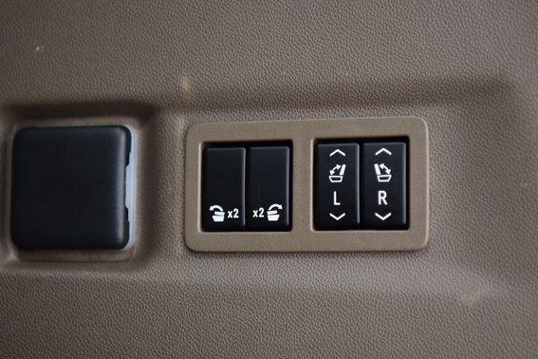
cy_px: 189
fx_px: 1315
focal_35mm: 88
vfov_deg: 15.5
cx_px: 284
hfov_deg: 23.1
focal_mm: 52
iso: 1600
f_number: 2.8
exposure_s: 1/13
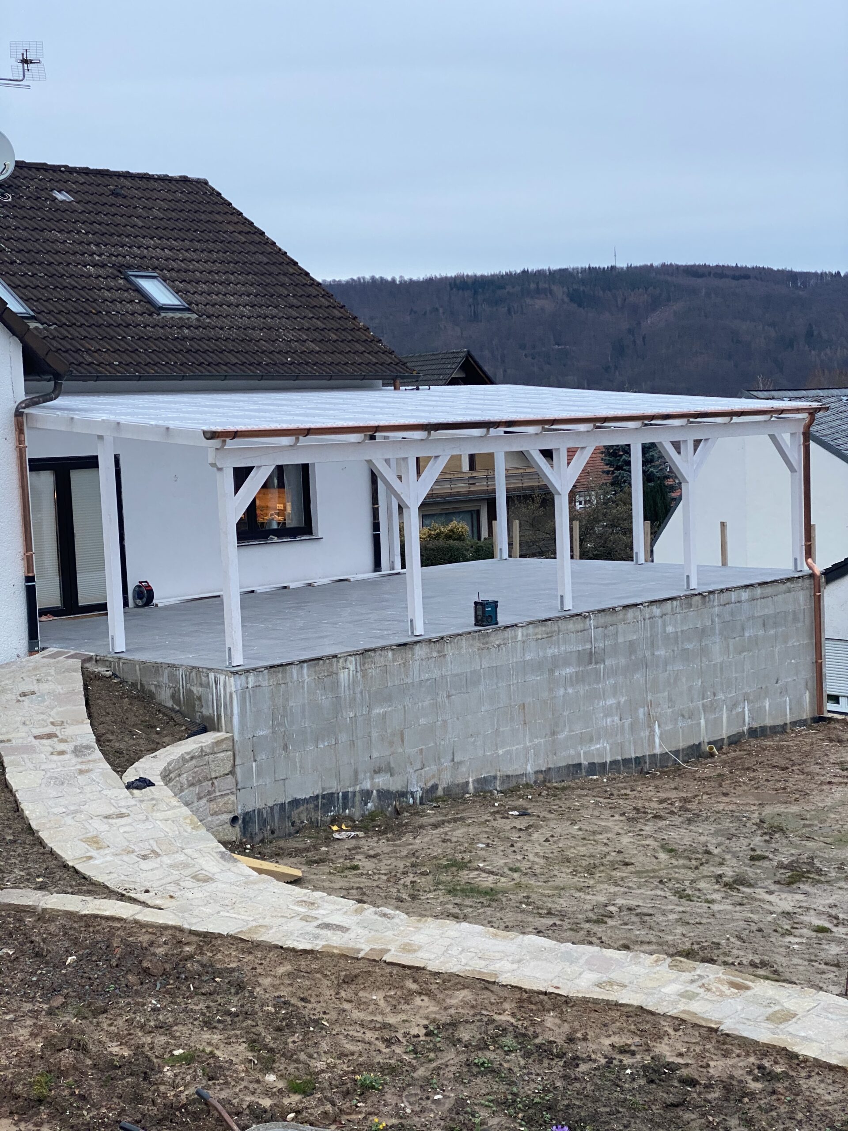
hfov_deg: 28.0
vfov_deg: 36.8
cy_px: 566
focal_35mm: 52
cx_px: 424
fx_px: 1698
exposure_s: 1/122
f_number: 2
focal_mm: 6
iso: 80
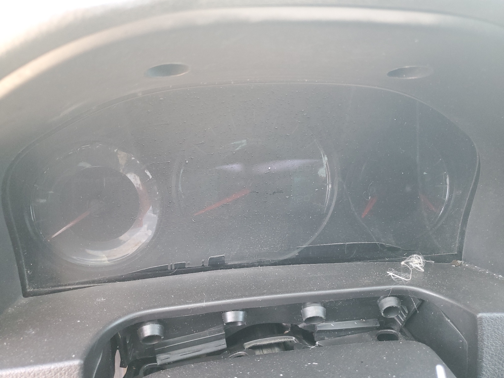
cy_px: 189
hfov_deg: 67.3
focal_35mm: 26
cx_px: 252
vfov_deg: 53.1
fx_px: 379
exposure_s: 1/60.2
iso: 132
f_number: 1.5
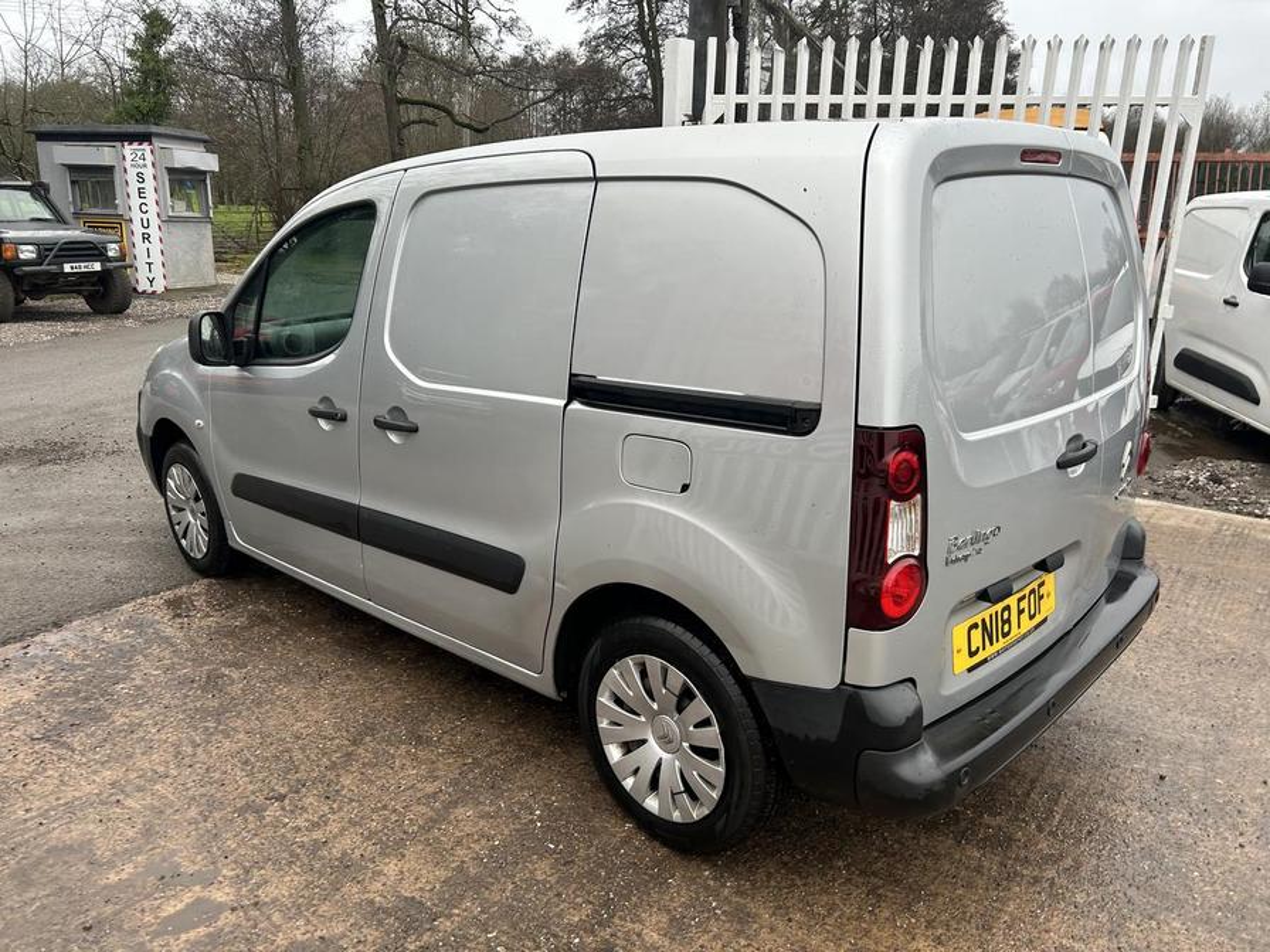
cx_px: 635
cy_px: 476
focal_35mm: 26
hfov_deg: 67.3
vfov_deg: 53.1
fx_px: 954
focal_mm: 5.7
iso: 50
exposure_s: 1/121
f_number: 1.5
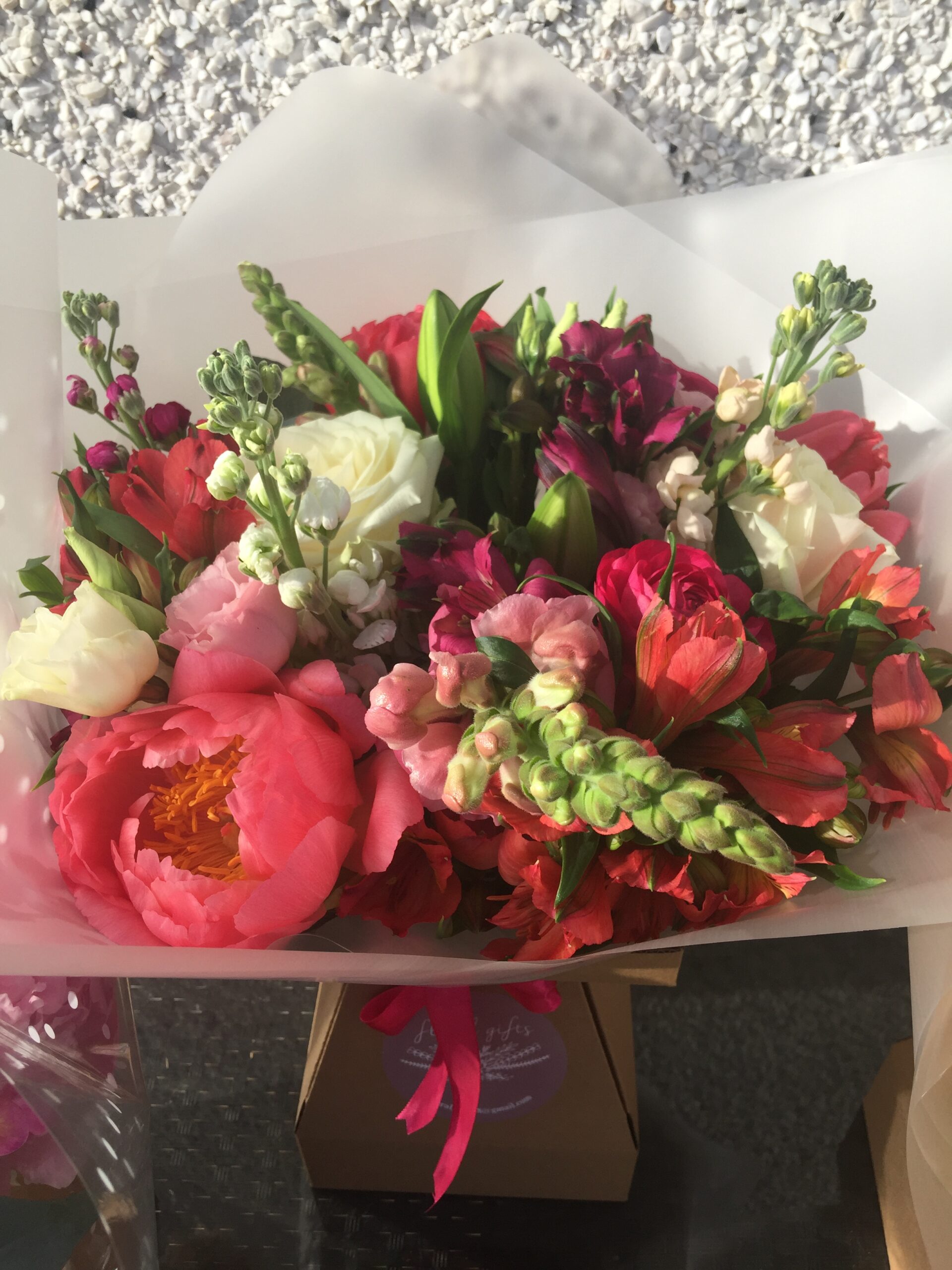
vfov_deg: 61.7
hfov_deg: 48.2
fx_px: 1063
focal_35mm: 29
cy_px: 635
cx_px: 476
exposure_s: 1/1799
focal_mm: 4.15
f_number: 2.2
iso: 32
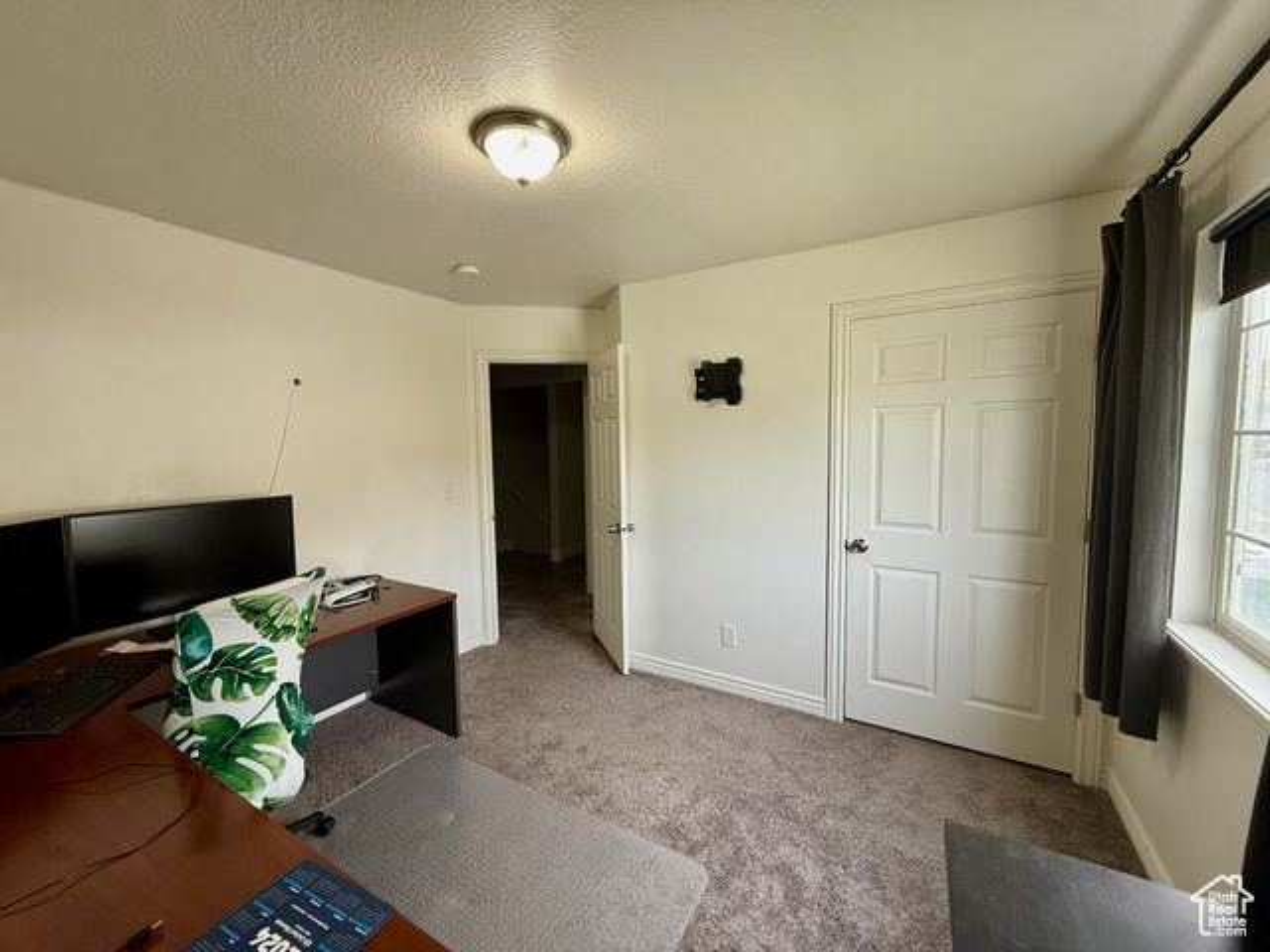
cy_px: 476
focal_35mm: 14
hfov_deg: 102.1
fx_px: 514
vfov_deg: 85.7
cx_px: 635
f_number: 2.2
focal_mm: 2.22
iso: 125
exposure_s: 1/120
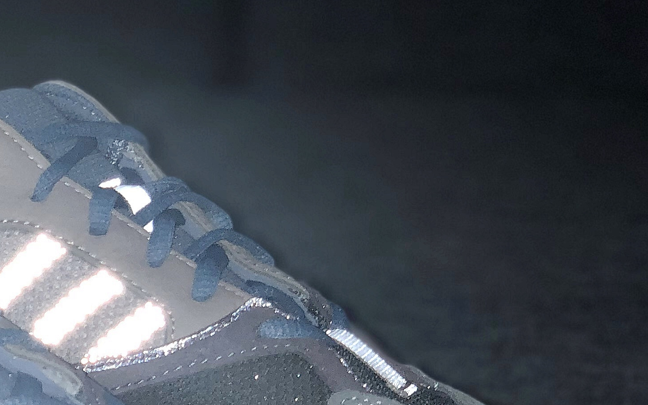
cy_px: 260
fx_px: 2702
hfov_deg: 13.5
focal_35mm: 153
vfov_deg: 8.6
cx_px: -30
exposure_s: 1/30
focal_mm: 6
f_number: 2.4
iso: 32
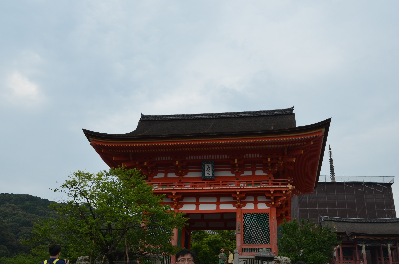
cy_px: 132
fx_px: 431
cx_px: 200
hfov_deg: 49.6
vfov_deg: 34.1
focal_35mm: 39
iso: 200
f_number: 7.1
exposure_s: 1/200
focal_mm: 26
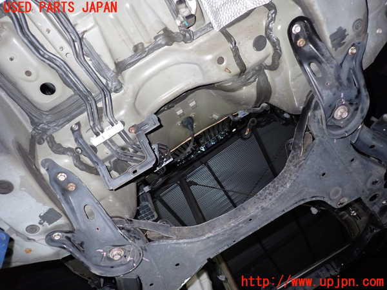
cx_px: 194
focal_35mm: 25
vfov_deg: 54.9
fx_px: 279
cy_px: 145
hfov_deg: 69.4
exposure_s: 1/125
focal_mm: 4.5
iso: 400
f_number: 2
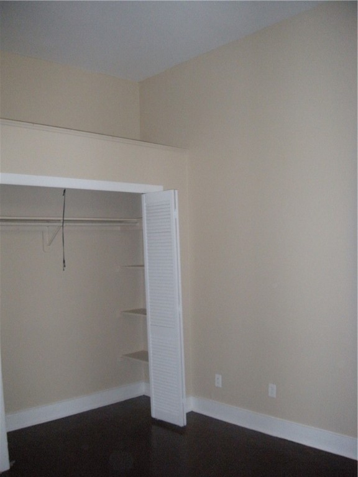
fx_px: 483
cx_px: 179
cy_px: 238
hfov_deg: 40.7
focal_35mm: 35
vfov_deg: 52.6
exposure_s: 1/60
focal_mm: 5.9
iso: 400
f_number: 3.8
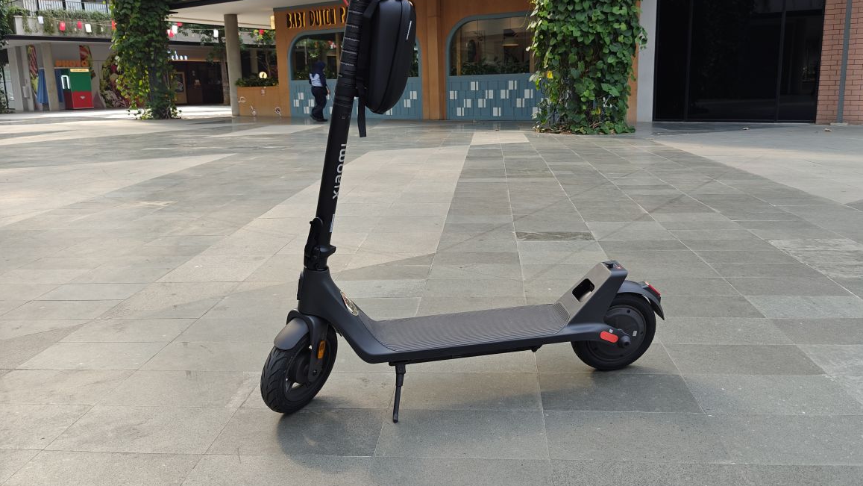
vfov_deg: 44.2
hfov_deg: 71.9
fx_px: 595
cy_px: 199
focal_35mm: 26
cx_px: 446
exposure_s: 1/369
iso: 50
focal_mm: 6.06
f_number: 1.69
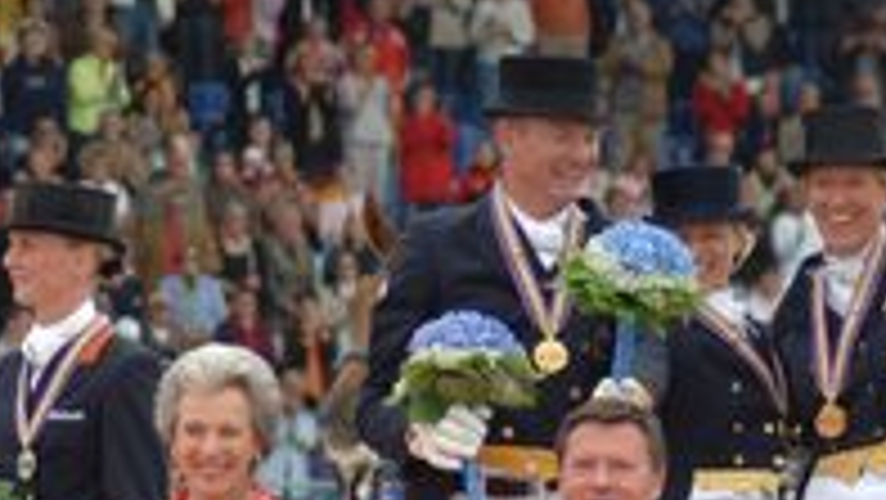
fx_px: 13420
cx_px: 944
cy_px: 295
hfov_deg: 3.8
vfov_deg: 2.1
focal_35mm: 571
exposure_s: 1/250
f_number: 5.6
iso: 200
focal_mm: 112
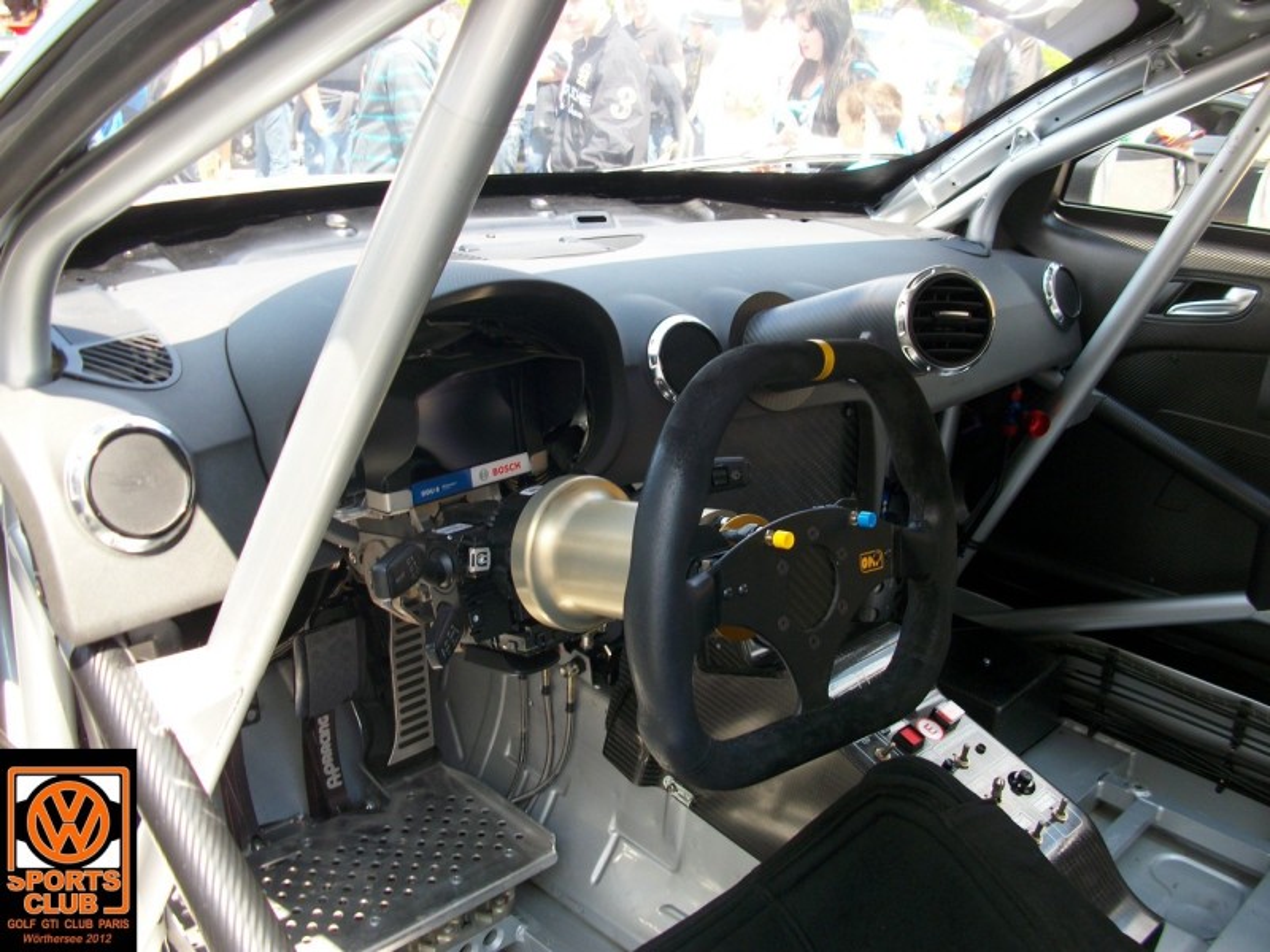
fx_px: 1247
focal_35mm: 34
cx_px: 635
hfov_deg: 54.0
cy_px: 476
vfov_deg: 41.8
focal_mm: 5.7
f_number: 2.9
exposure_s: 1/112
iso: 80
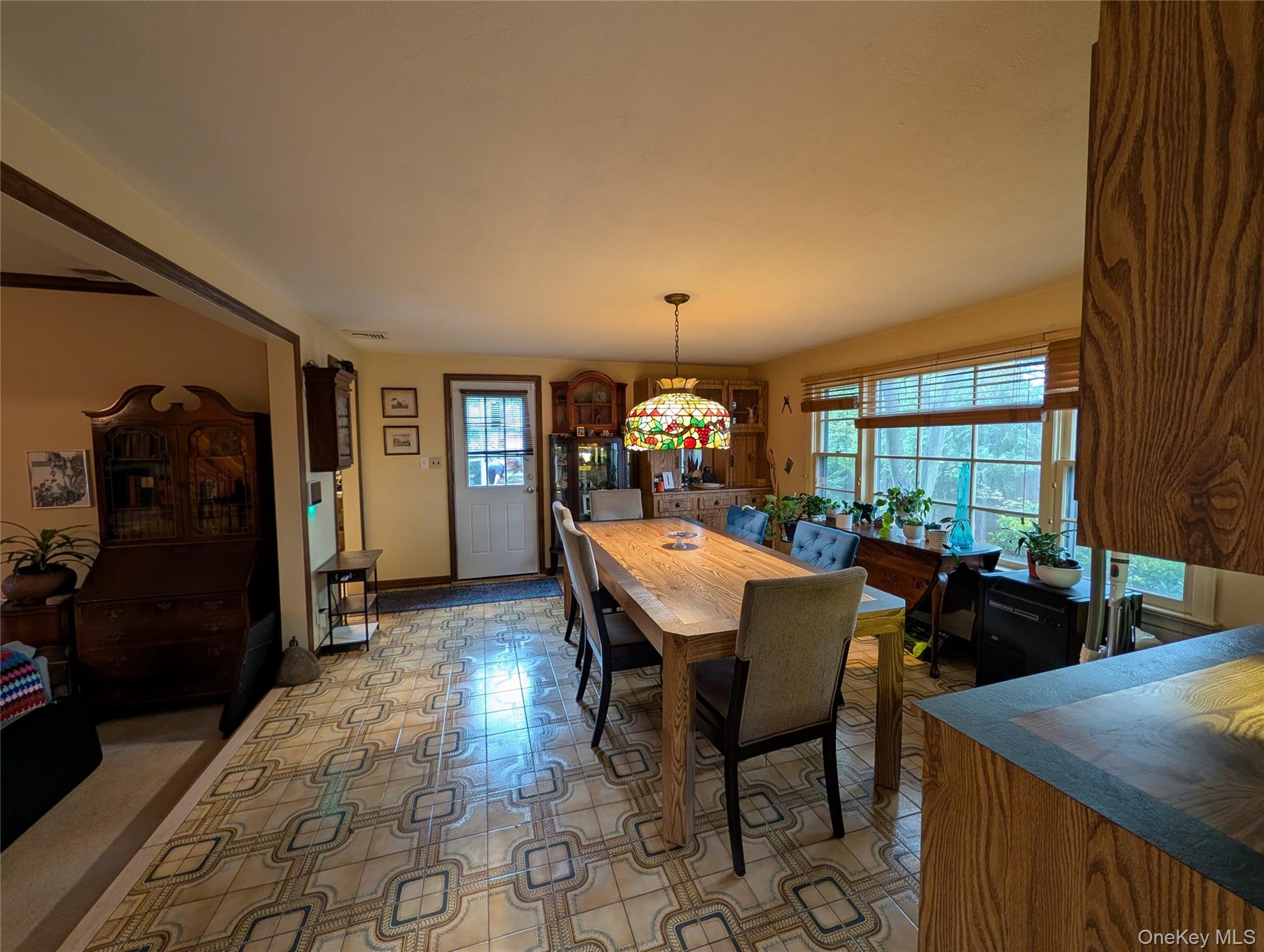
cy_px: 476
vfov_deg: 94.6
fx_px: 439
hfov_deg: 110.5
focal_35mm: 12
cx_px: 632
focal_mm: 2.02
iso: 84
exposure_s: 1/24
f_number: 1.7
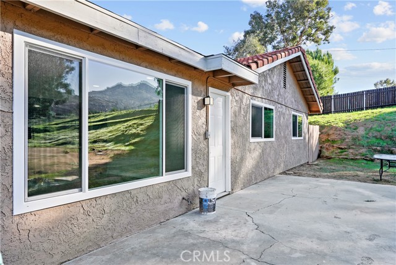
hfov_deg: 78.6
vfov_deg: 57.3
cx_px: 198
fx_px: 242
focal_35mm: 22
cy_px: 132
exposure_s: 1/125
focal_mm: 22
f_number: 8
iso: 100
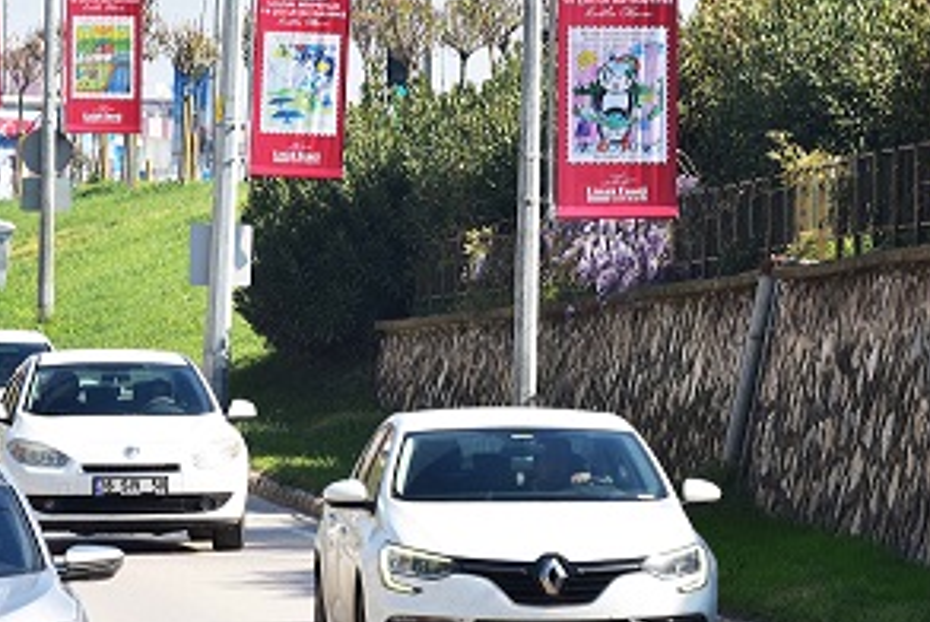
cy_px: 133
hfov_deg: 4.1
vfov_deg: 2.7
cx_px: 825
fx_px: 13007
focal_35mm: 503
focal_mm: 200
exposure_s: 1/80
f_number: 13
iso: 100
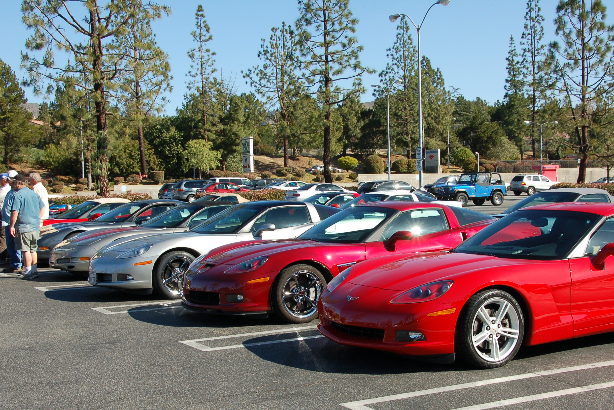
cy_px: 246
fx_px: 914
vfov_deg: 25.2
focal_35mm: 54
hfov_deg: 37.1
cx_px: 334
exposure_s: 1/320
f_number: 9
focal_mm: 29
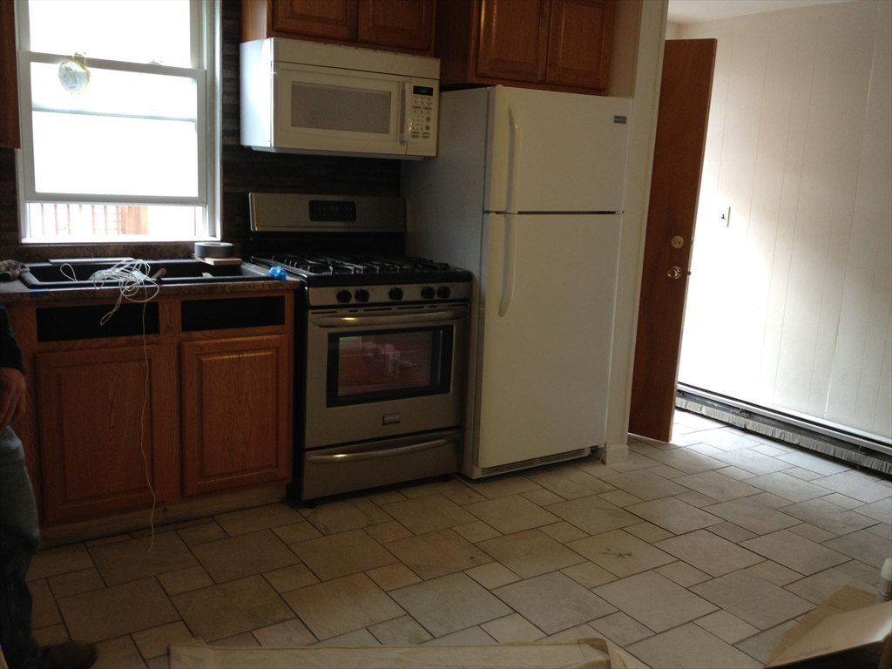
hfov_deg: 52.6
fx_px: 902
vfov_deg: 40.7
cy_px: 334
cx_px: 446
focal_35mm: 35
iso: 64
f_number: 2.4
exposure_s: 1/30
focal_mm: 4.28
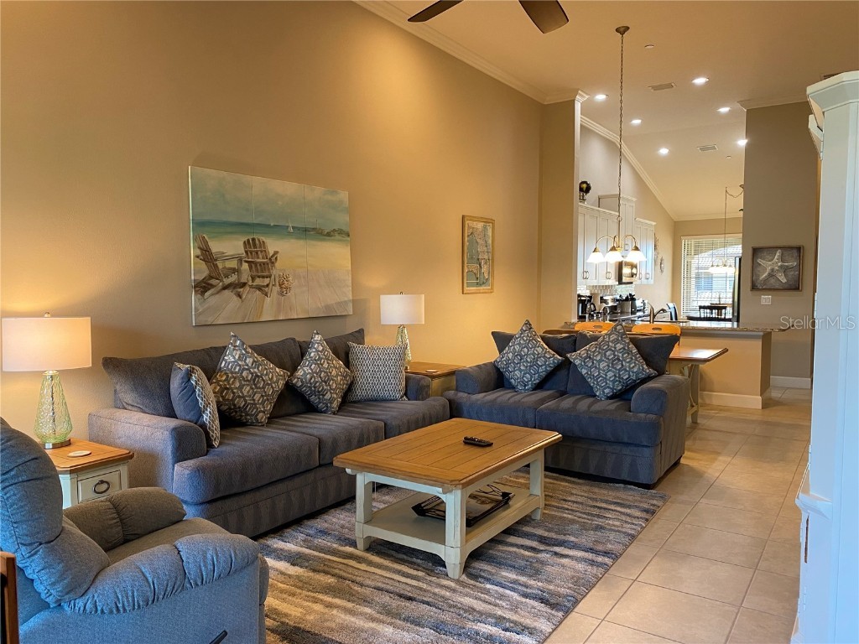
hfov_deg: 67.3
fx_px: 645
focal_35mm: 26
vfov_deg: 53.1
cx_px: 430
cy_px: 322
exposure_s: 1/60
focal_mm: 4.25
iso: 125
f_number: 1.8
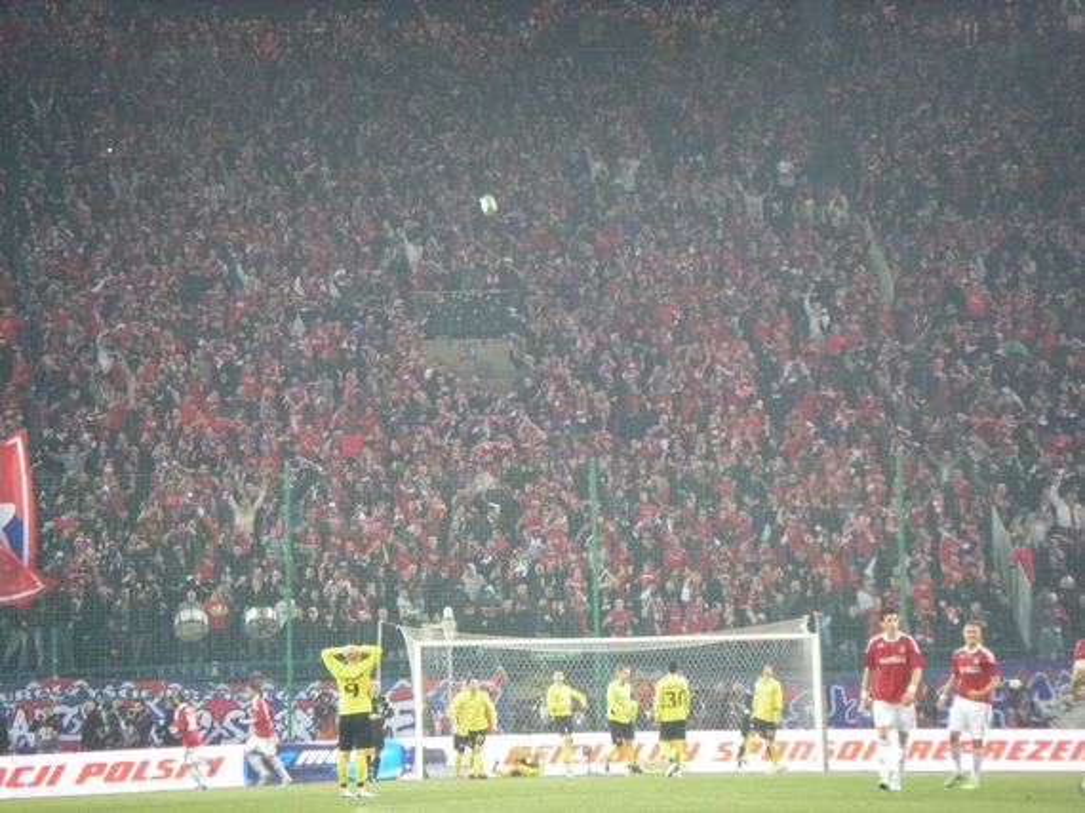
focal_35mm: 197
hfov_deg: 10.0
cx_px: 542
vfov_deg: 7.5
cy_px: 406
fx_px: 6172
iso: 800
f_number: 4.6
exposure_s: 1/80
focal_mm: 32.5
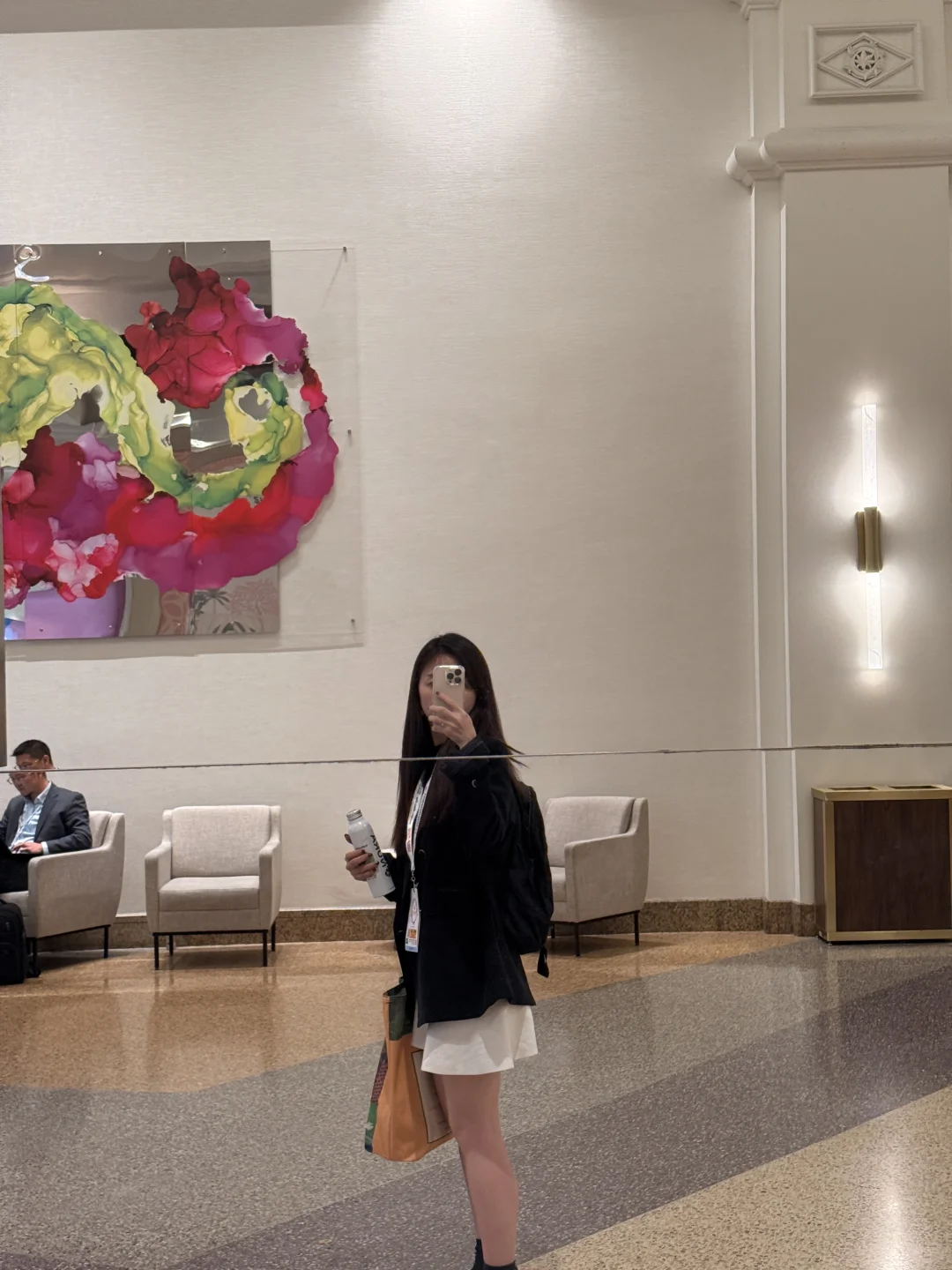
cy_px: 635
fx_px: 1760
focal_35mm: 48
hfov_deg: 30.3
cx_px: 476
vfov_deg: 39.7
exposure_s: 1/60
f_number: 1.78
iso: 125
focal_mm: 6.76
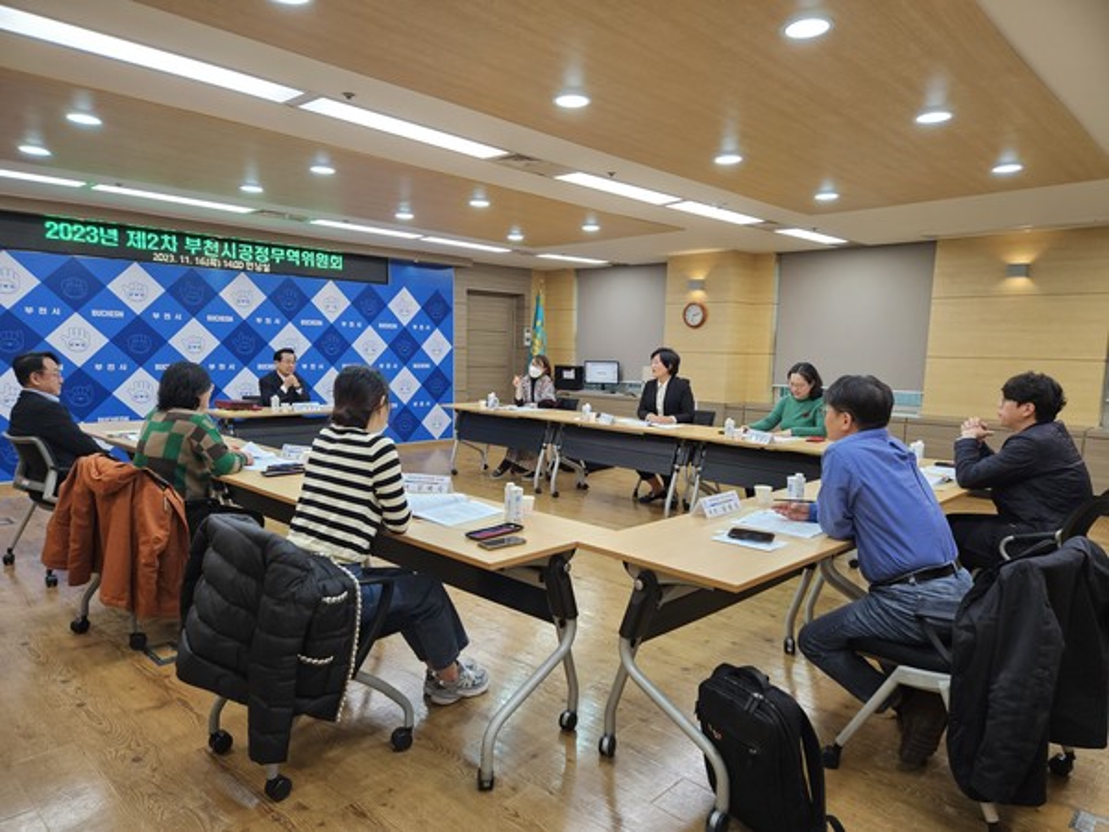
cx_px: 554
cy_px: 416
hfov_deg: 73.9
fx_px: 737
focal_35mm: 23
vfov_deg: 58.9
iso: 125
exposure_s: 1/120
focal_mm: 5.4
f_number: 1.8
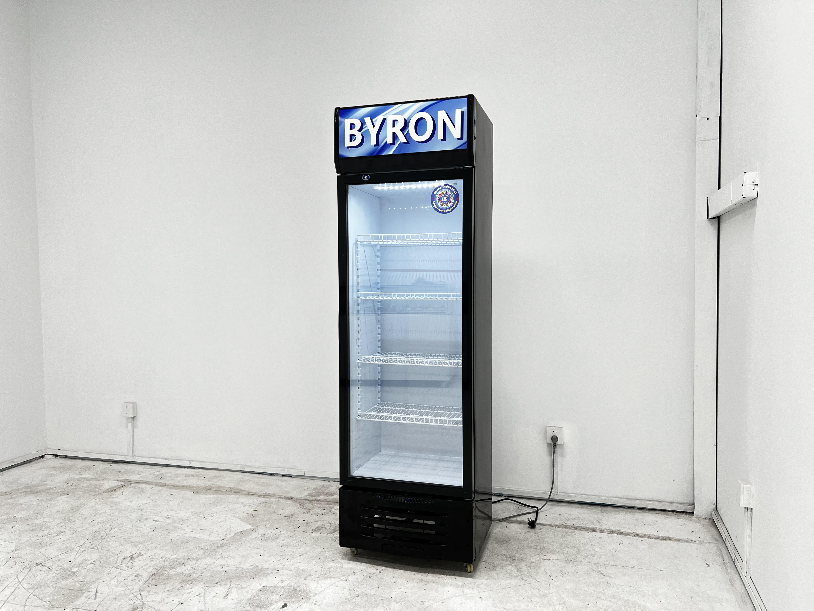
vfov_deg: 53.1
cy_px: 306
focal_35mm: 26
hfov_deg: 67.3
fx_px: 611
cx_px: 407
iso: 125
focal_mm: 5.7
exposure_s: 1/100
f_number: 1.5
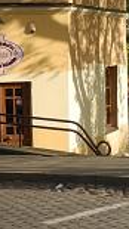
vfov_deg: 16.5
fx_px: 767
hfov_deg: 9.2
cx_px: -95
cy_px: -30
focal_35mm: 126
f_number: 4
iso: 100
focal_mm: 7.4
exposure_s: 1/800
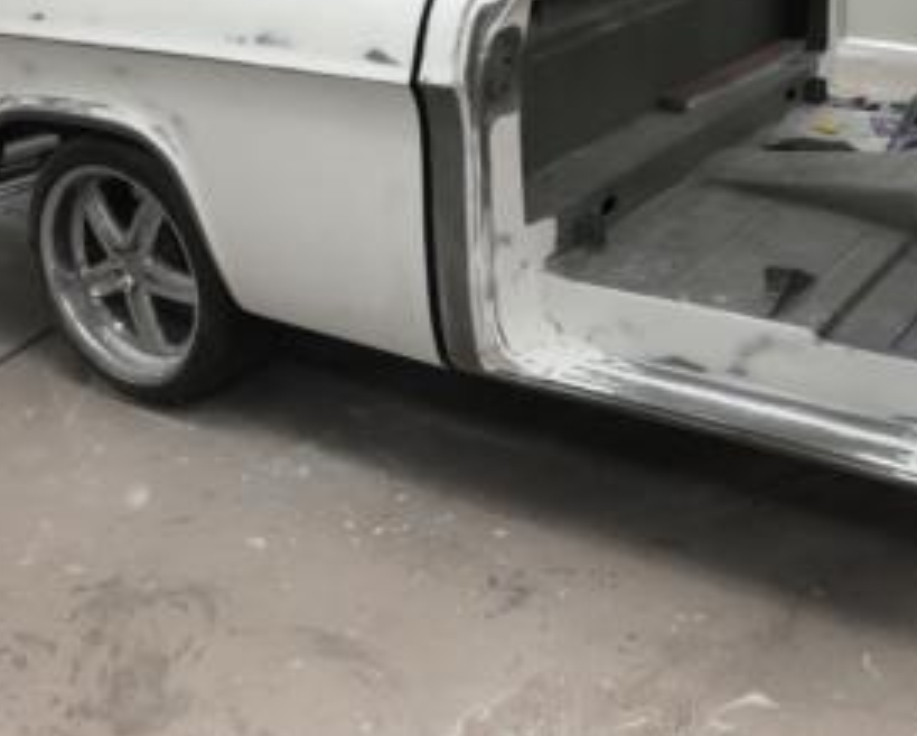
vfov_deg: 29.4
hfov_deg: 37.2
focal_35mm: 50
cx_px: 544
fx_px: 1358
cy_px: 119
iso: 25
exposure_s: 1/30
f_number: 1.8
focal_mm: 3.99
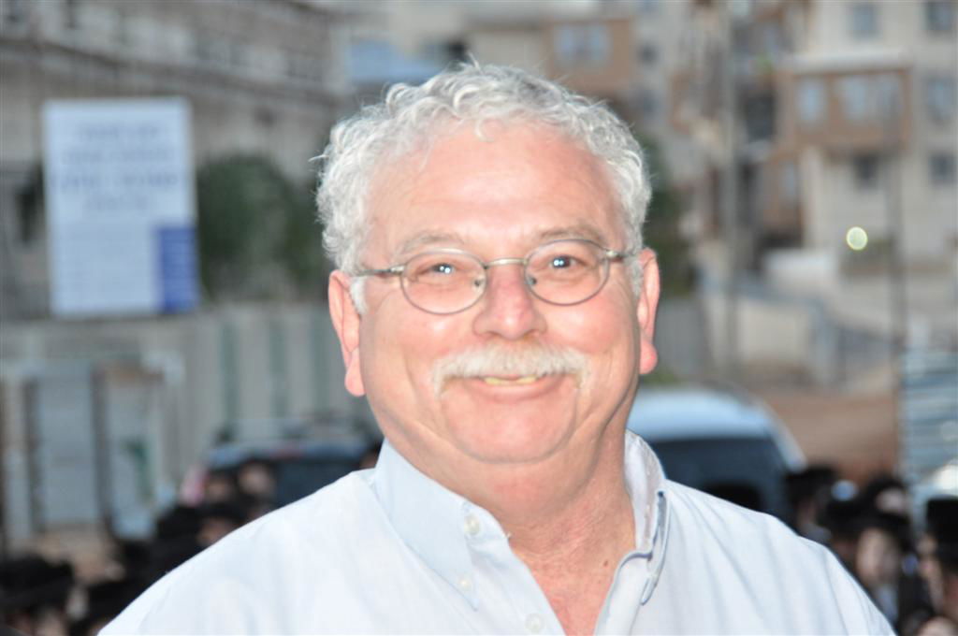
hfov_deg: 16.7
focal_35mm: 123
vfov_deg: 11.1
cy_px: 318
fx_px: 3269
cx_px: 479
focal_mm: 82
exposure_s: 1/60
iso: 800
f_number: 5
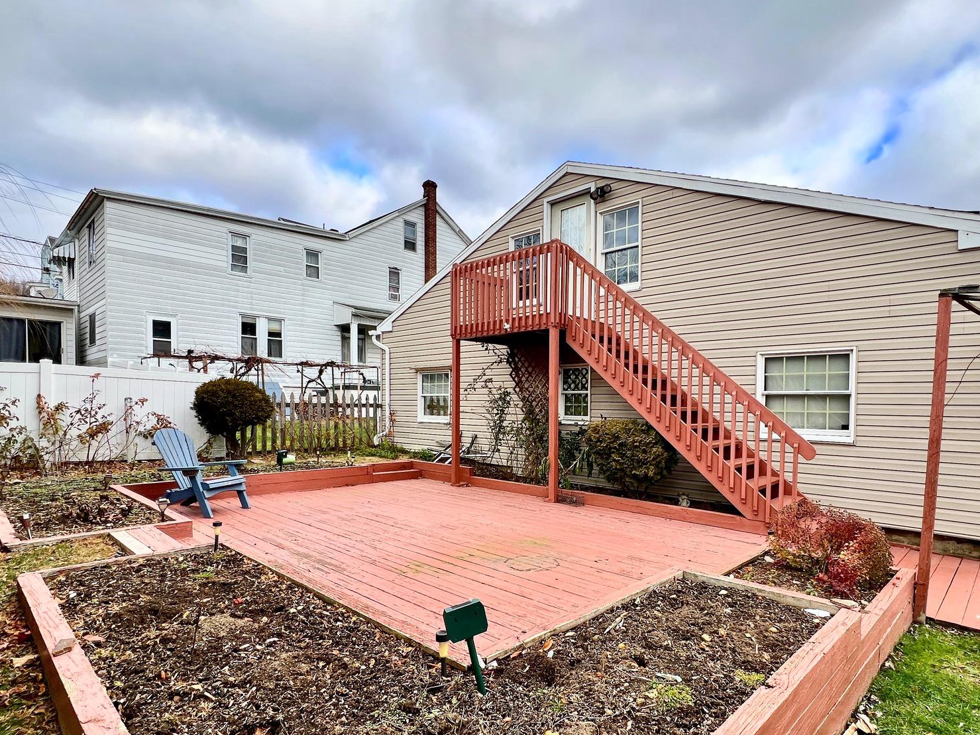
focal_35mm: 18
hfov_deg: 87.1
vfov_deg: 71.2
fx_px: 510
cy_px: 423
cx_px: 565
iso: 32
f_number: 1.8
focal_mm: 1.57
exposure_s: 1/314
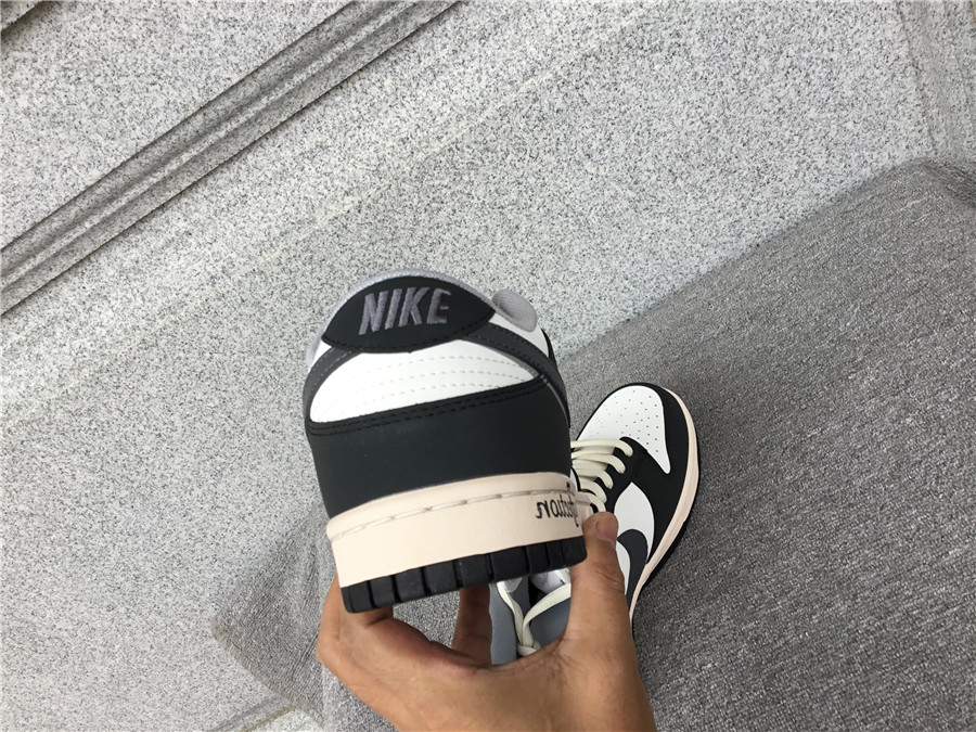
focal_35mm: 31
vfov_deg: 45.4
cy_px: 366
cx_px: 488
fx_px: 874
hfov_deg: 58.4
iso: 25
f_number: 2.4
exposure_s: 1/120
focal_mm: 3.3
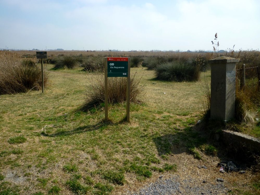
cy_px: 98
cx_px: 130
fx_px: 218
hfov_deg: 61.6
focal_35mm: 29
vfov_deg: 48.2
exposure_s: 1/640
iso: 80
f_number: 4
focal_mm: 5.2
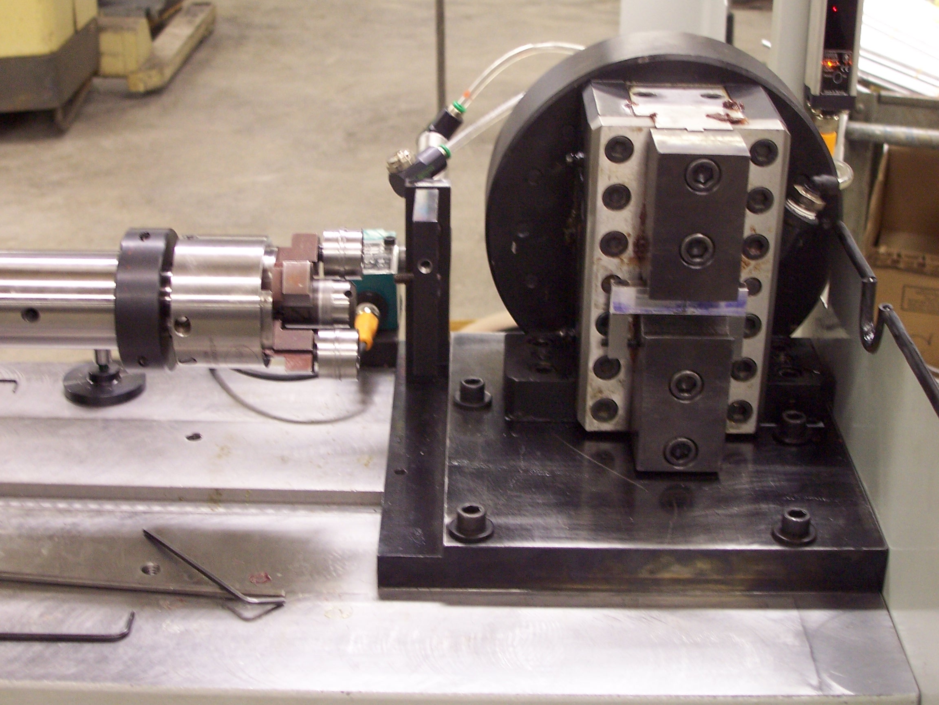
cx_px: 470
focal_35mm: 60
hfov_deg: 32.2
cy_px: 352
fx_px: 1628
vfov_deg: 24.4
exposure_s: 1/15
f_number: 2.8
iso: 140
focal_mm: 10.3
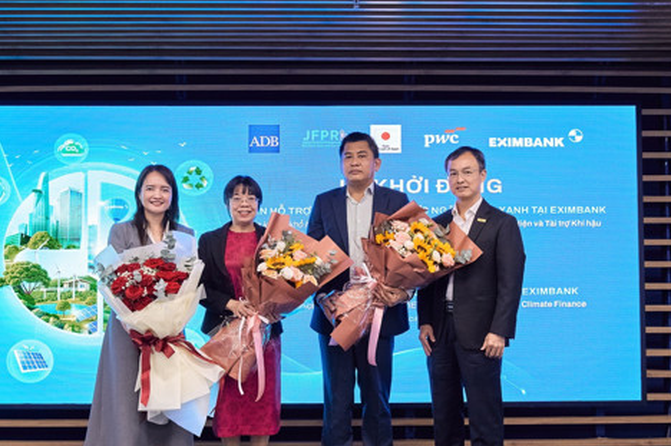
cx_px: 281
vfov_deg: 29.8
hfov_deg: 43.5
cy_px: 244
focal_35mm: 45
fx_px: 838
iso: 2500
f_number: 7.1
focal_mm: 31
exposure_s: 1/100
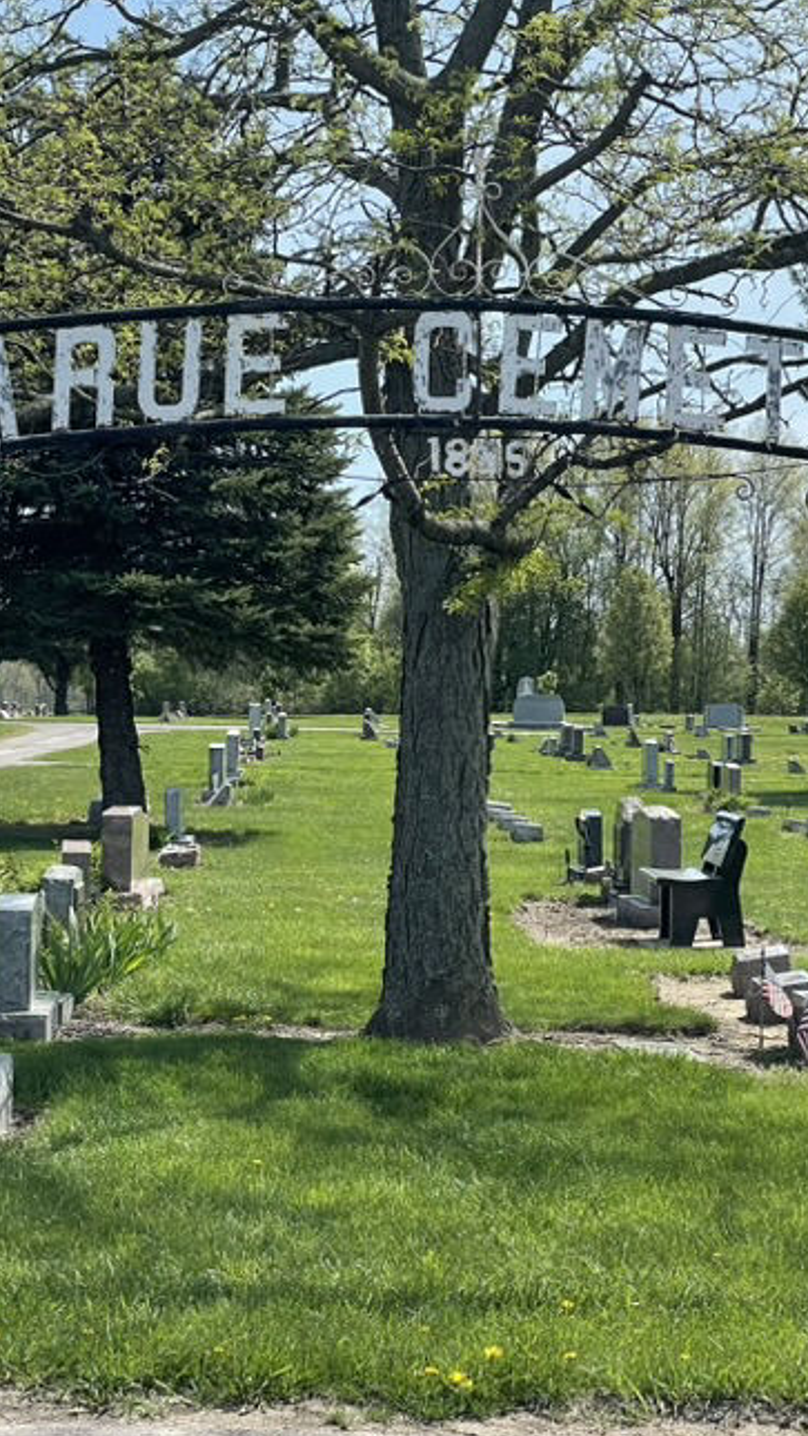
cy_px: 735
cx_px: 407
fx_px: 3427
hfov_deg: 13.4
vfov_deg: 23.7
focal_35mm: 90
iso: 25
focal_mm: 6
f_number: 2
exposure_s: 1/1089
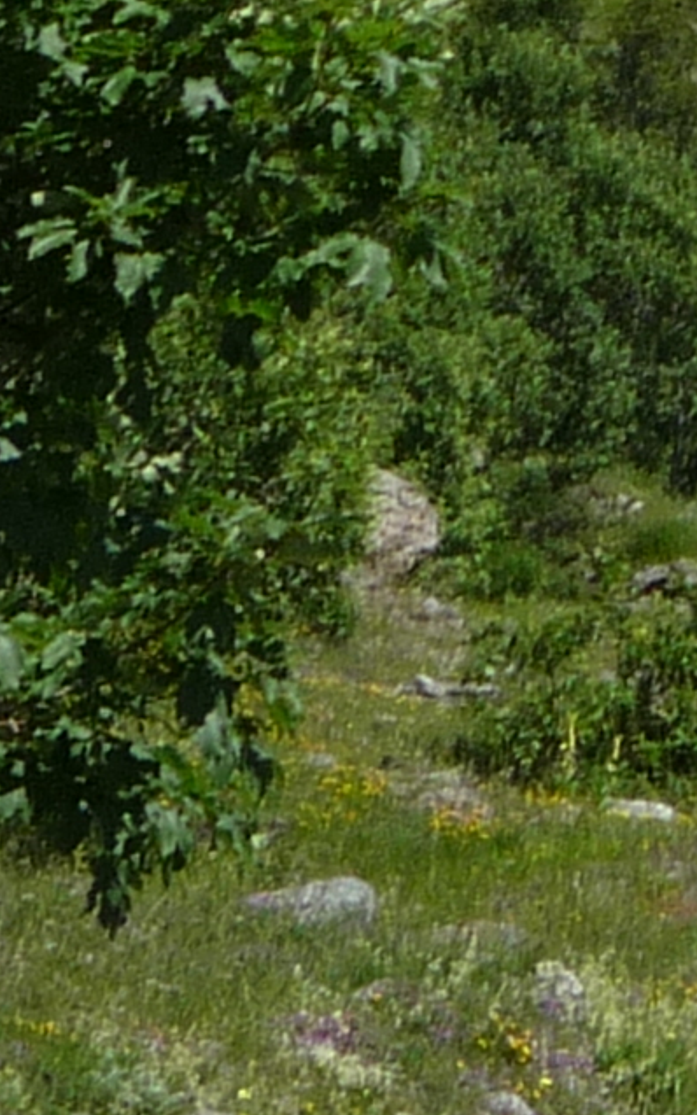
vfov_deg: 8.2
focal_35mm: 243
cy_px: -1096
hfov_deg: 5.2
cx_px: 1956
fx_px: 7387
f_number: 6.3
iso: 100
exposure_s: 1/400
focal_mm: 7
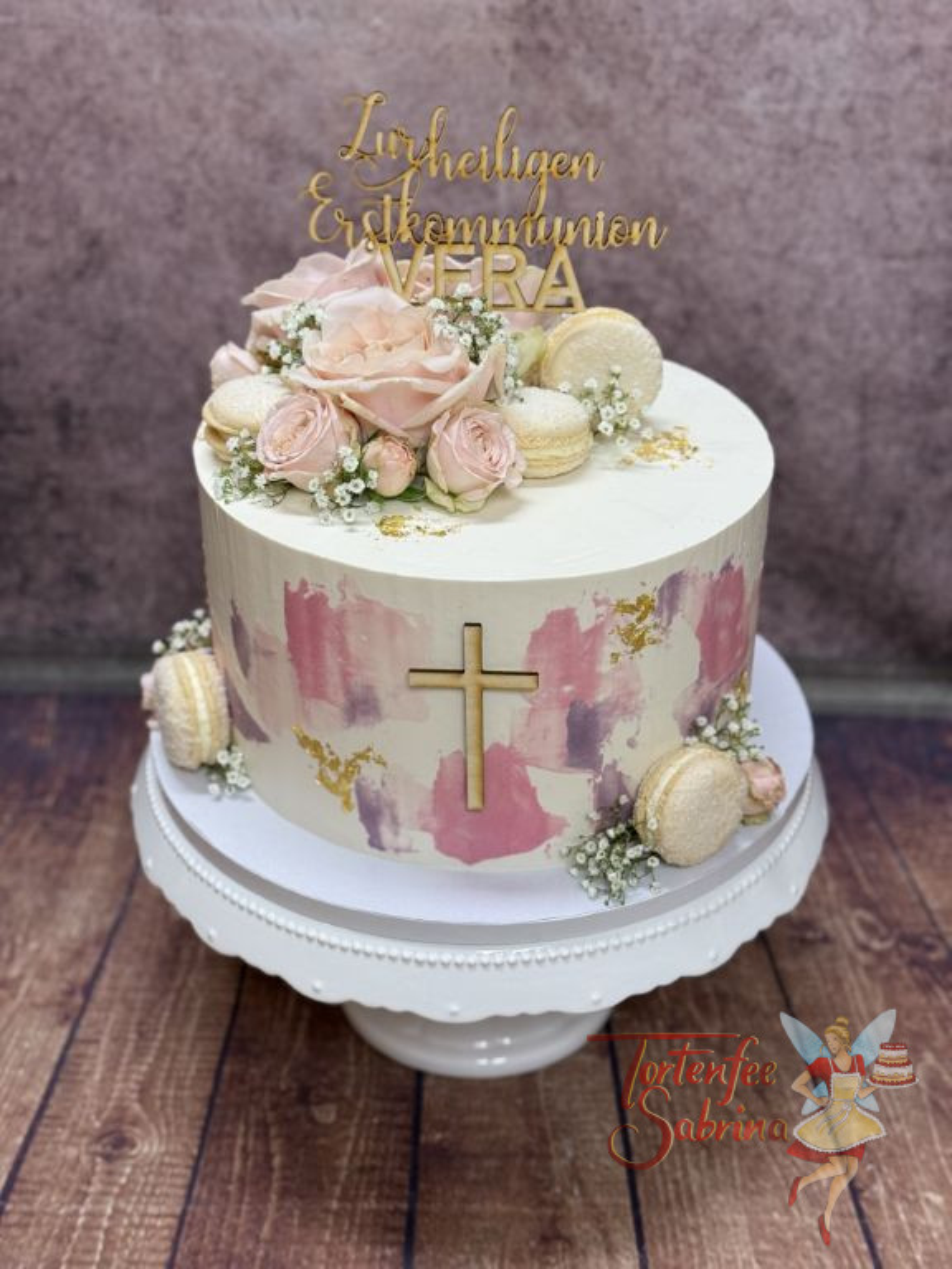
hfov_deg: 30.3
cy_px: 634
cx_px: 476
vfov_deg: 39.7
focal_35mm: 48
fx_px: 1760
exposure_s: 1/50
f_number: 1.78
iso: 50
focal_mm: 6.76
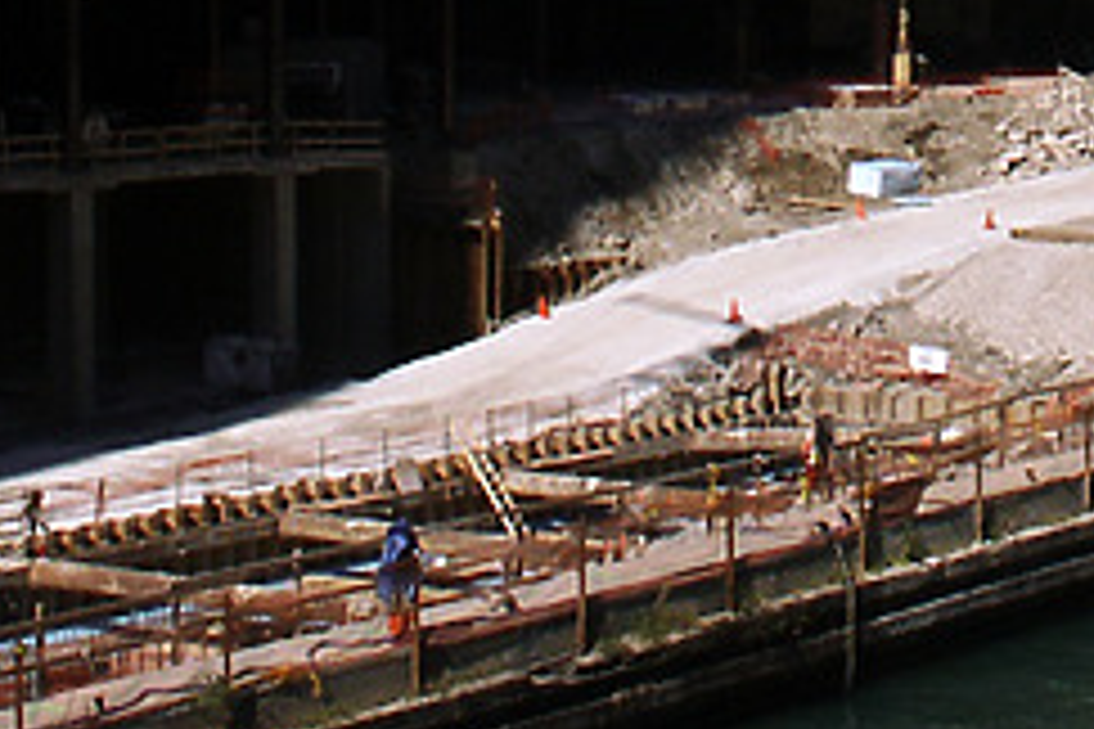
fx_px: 4102
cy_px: -646
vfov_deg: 9.6
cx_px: 927
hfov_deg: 15.1
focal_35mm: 135
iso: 64
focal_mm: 7.18
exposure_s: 1/500
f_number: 6.7
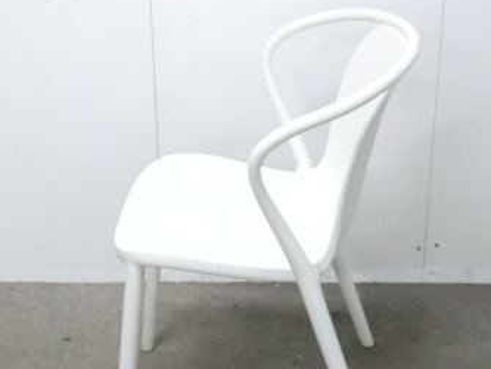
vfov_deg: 20.2
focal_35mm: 73
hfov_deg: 26.7
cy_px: 168
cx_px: 258
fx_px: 1036
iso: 800
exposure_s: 1/50
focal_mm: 6.9
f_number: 3.9
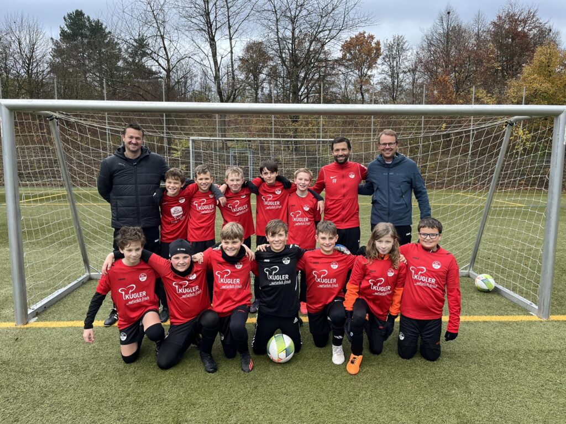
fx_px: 425
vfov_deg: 53.1
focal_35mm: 26
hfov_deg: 67.3
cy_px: 212
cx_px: 283
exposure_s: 1/407
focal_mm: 5.1
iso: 50
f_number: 1.6
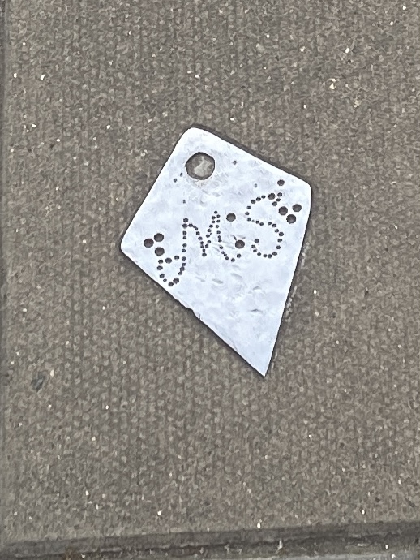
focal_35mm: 26
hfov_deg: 53.1
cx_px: 210
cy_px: 280
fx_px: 420
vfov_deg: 67.3
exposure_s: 1/121
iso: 64
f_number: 1.8
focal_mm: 4.25
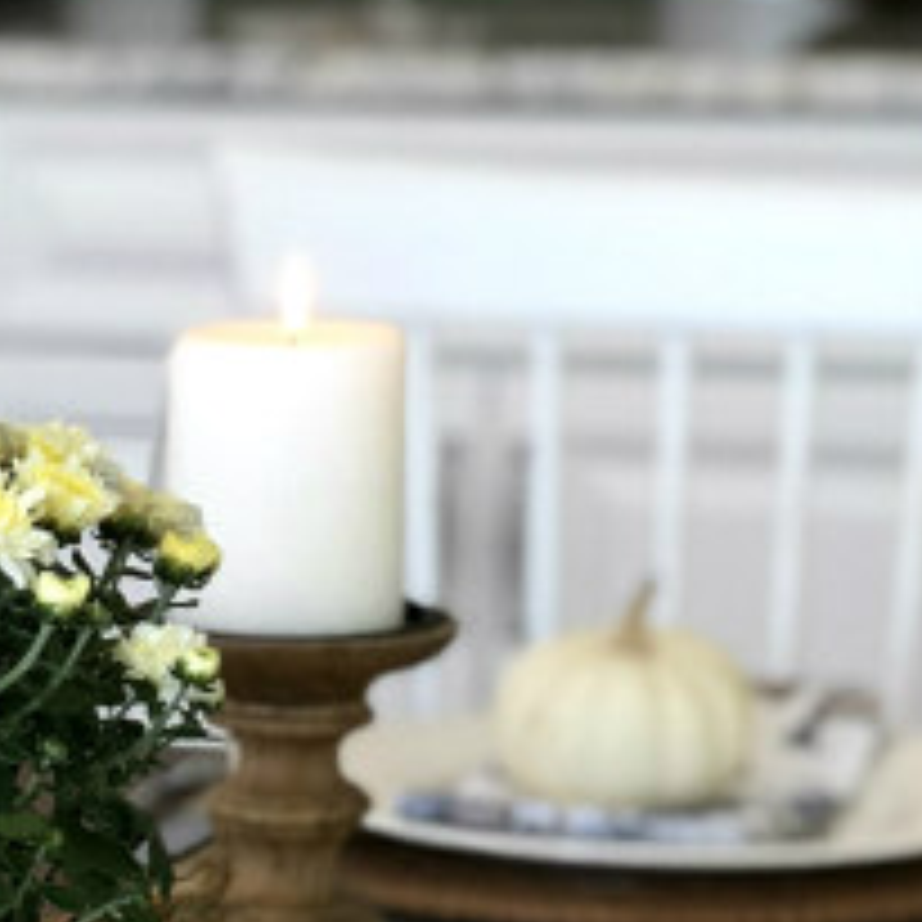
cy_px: 1408
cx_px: -405
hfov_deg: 8.7
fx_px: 5936
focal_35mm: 197
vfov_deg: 8.7
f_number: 2.8
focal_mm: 6.6
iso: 50
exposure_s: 1/60
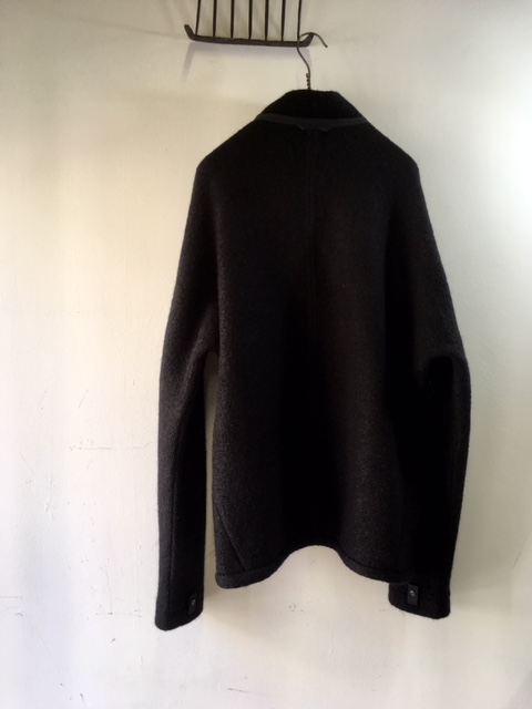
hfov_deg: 48.2
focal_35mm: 29
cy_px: 354
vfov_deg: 61.7
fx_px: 594
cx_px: 266
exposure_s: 1/30
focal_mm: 4.15
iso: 32
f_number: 2.2
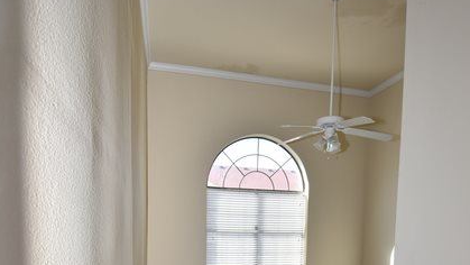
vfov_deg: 43.4
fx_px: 299
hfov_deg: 76.3
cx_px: 235
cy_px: 241
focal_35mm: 24
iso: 250
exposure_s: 1/200
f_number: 5
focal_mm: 10
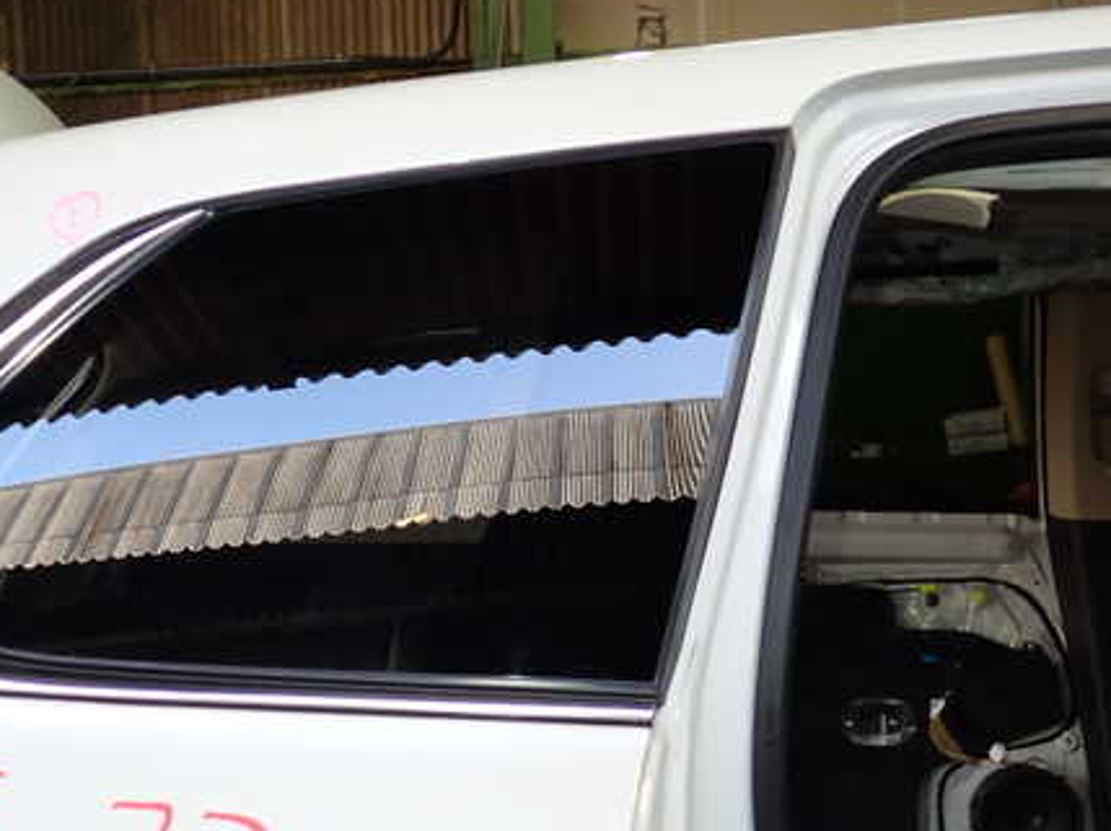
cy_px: 463
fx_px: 1347
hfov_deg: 44.2
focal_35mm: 42
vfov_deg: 34.3
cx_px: 376
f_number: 2.3
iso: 200
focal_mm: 5.4
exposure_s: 1/80
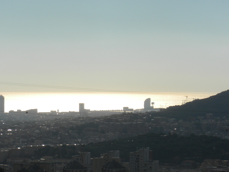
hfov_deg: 12.3
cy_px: 102
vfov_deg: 9.2
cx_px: 82
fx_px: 1065
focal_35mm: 161
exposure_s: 1/255
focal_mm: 21
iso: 64
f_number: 14
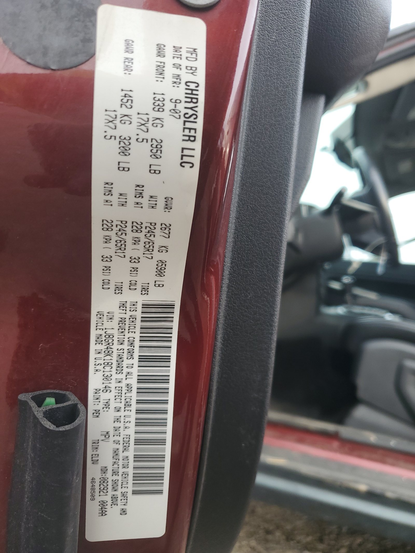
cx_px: 208
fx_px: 416
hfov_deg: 53.1
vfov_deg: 67.3
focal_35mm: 26
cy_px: 276
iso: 50
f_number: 1.5
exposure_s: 1/164
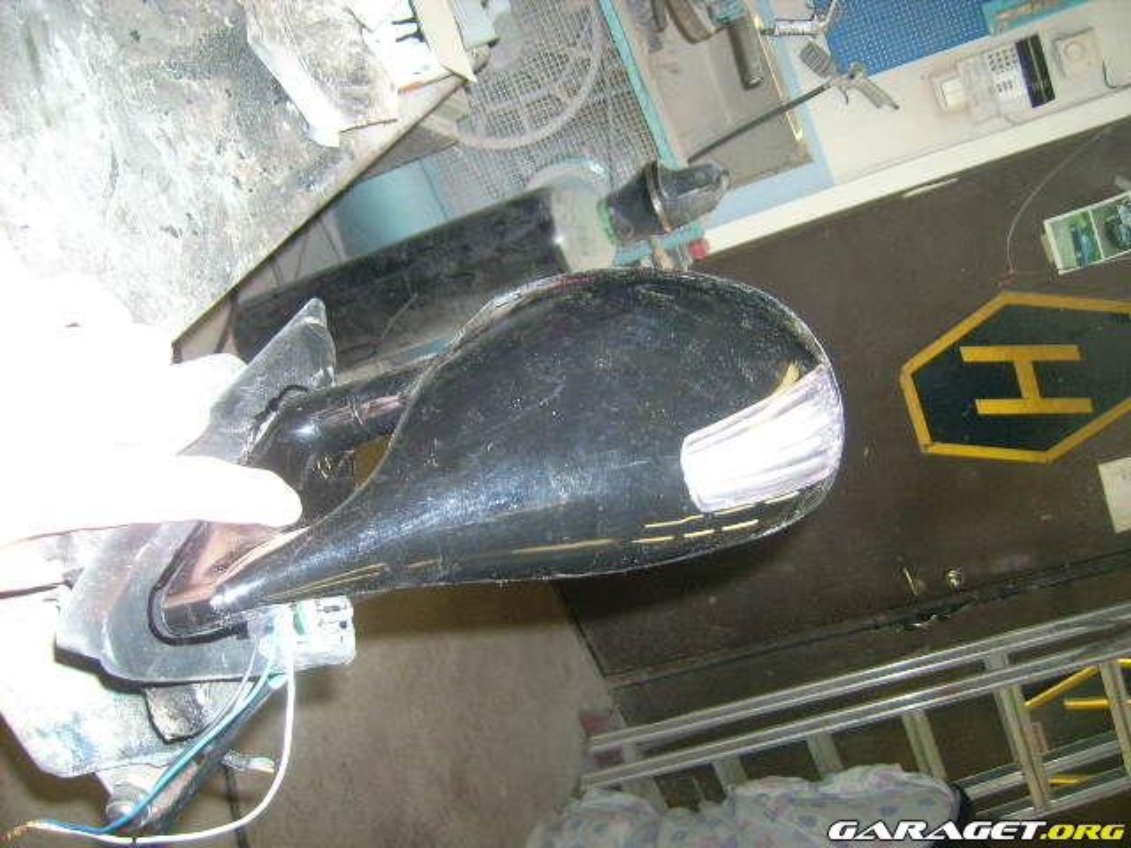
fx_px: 1144
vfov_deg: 40.7
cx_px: 566
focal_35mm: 35
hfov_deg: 52.6
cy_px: 424
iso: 100
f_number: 2.8
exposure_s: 1/60
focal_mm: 5.95
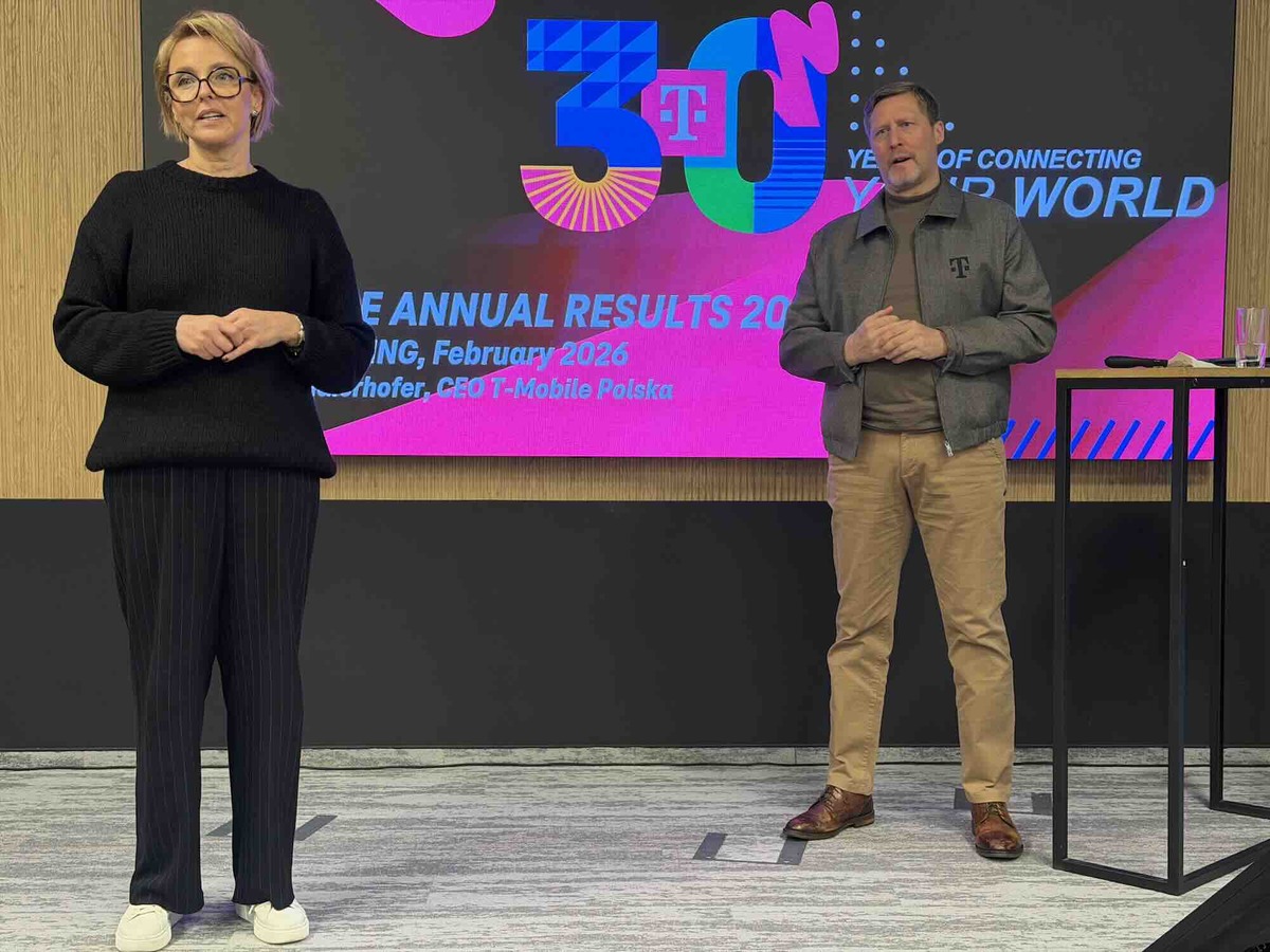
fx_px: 1761
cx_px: 635
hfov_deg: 39.7
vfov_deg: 30.3
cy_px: 476
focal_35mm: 48
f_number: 1.78
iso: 200
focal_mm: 6.76
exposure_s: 1/50
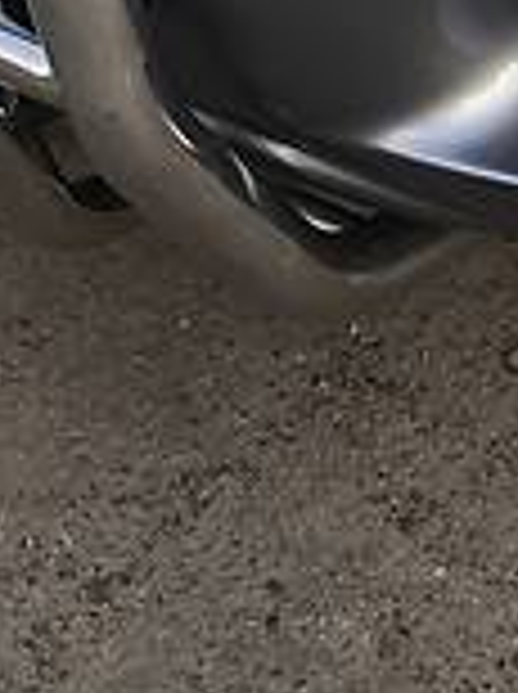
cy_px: -423
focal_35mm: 113
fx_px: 2261
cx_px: 923
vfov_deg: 15.7
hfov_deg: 12.1
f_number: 2.2
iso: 25
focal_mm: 4.2
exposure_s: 1/106
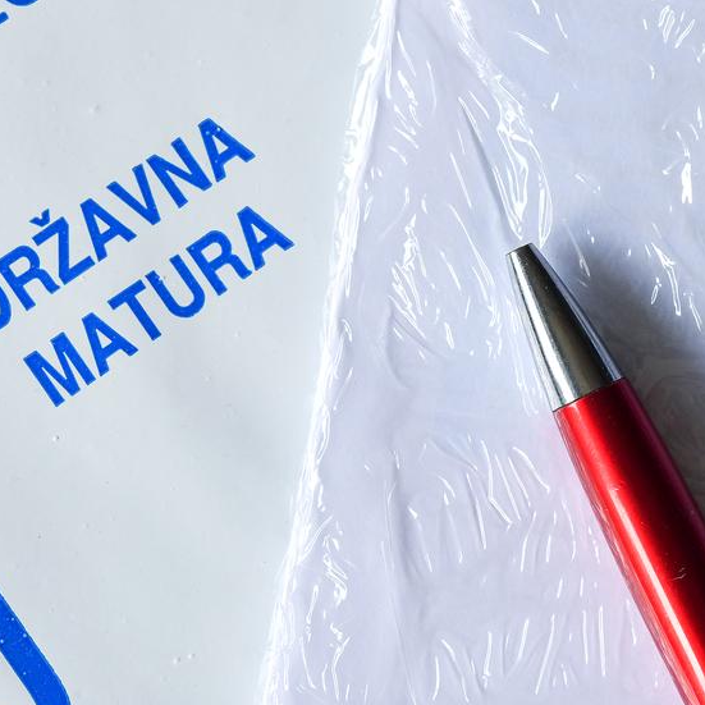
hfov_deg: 11.6
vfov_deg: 11.8
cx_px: 795
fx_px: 3410
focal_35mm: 148
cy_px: 374
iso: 640
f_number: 9
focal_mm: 60
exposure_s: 1/125
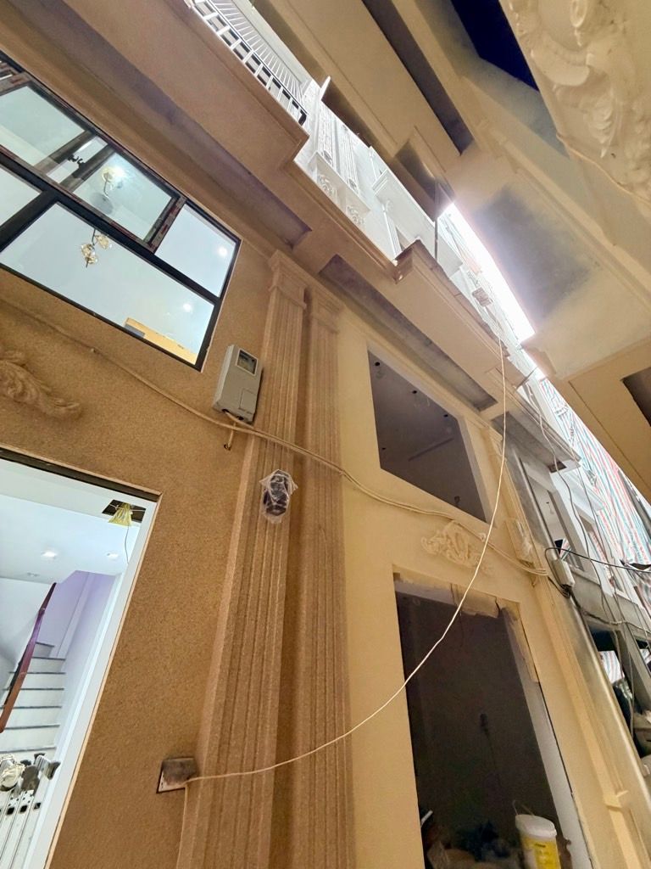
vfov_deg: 102.1
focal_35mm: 14
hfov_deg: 85.7
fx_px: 351
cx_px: 326
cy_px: 434
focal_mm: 2.22
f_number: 2.2
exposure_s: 1/50
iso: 320
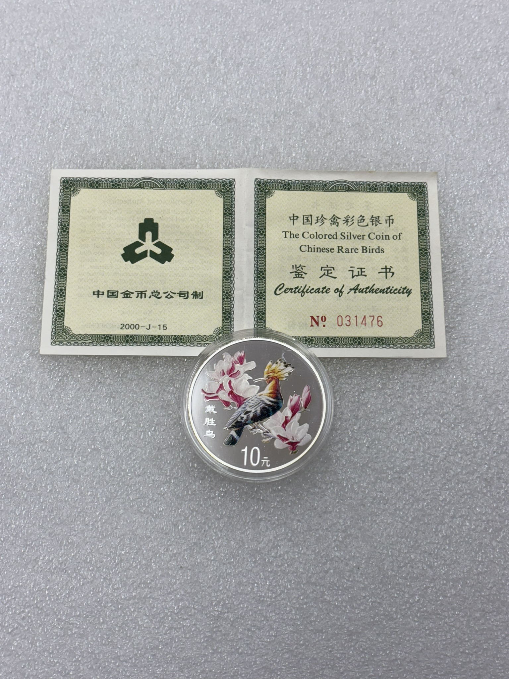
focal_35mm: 52
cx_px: 254
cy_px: 340
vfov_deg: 36.8
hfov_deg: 28.0
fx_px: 1019
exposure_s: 1/50
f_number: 1.6
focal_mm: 5.96
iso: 32
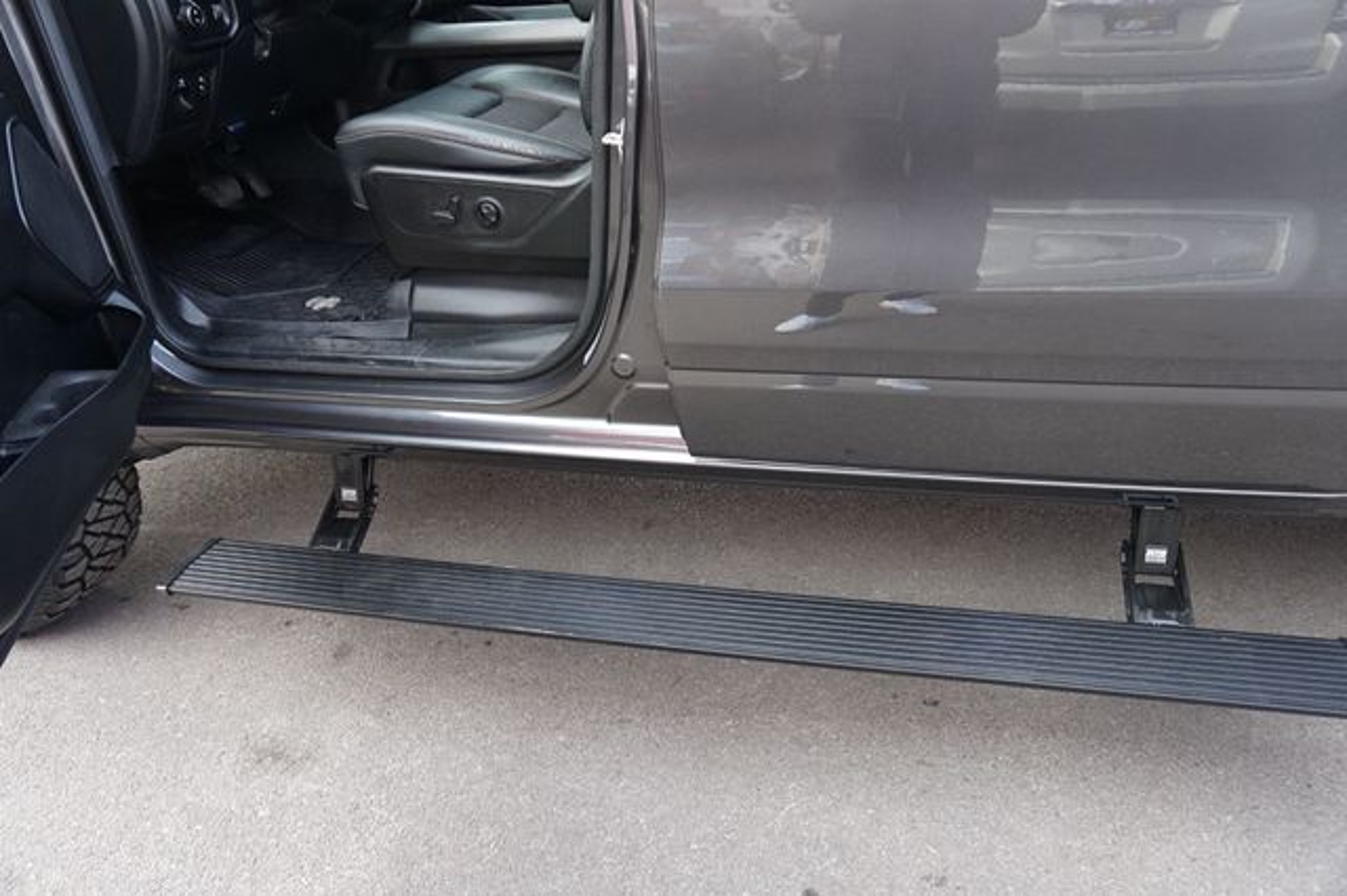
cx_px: 674
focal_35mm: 24
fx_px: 897
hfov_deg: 73.8
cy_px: 448
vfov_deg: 53.1
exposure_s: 1/160
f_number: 4
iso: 320
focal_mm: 16
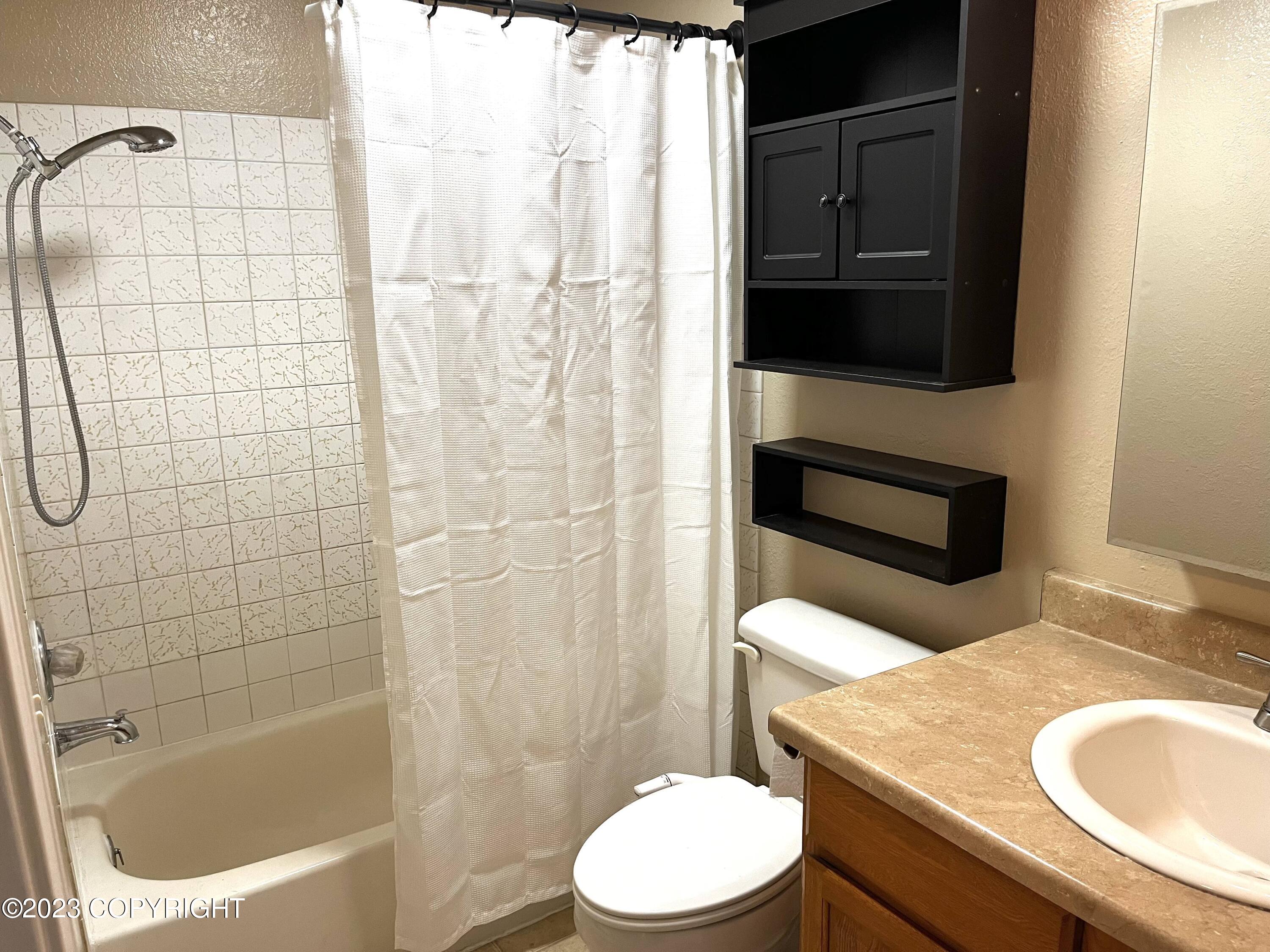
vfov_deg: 53.1
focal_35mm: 26
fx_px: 954
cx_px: 635
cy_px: 476
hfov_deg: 67.3
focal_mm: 5.1
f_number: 1.6
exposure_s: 1/60
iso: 100
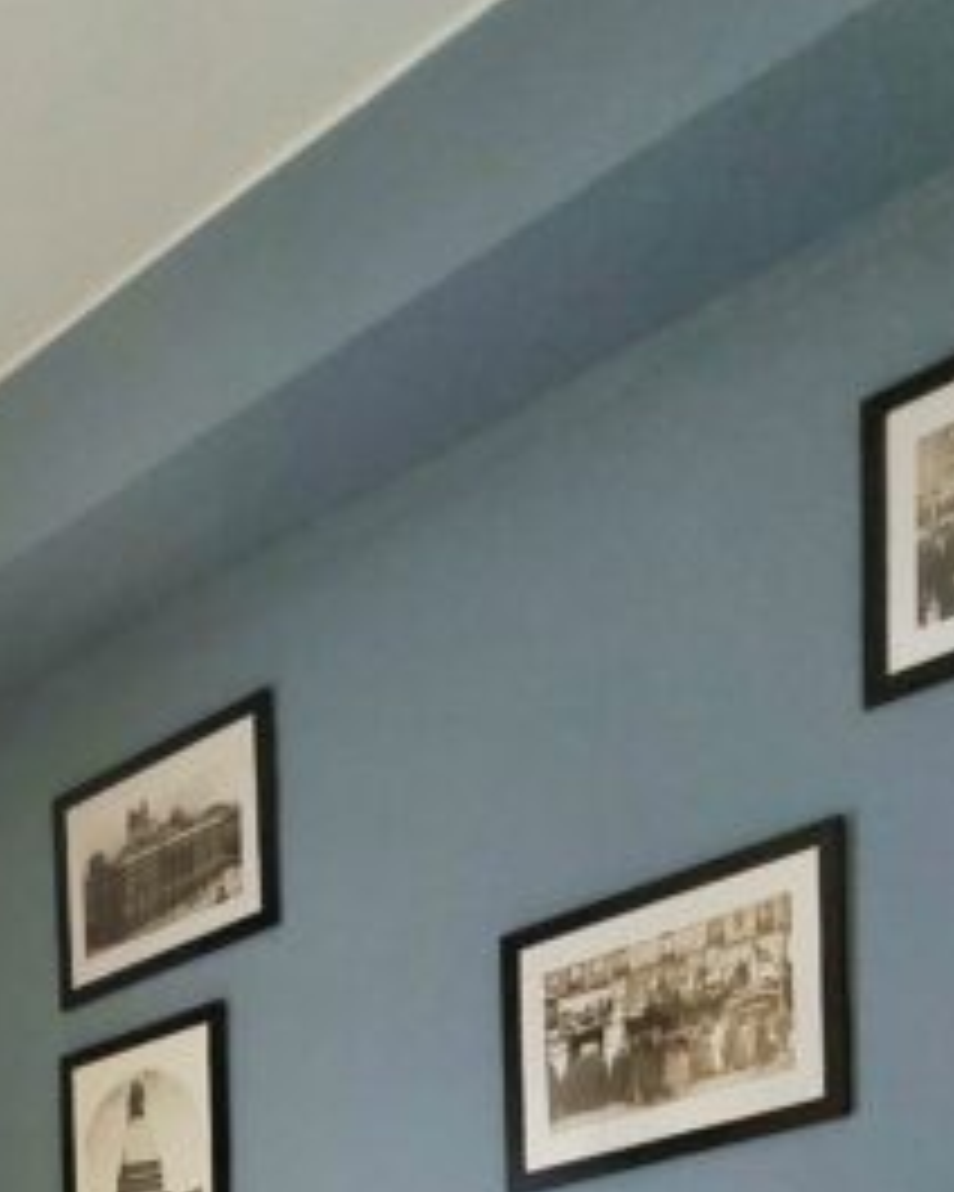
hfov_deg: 28.7
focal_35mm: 49
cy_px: 1714
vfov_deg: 28.0
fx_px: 1729
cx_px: -22
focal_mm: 2.2
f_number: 2.2
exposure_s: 1/50
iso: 160
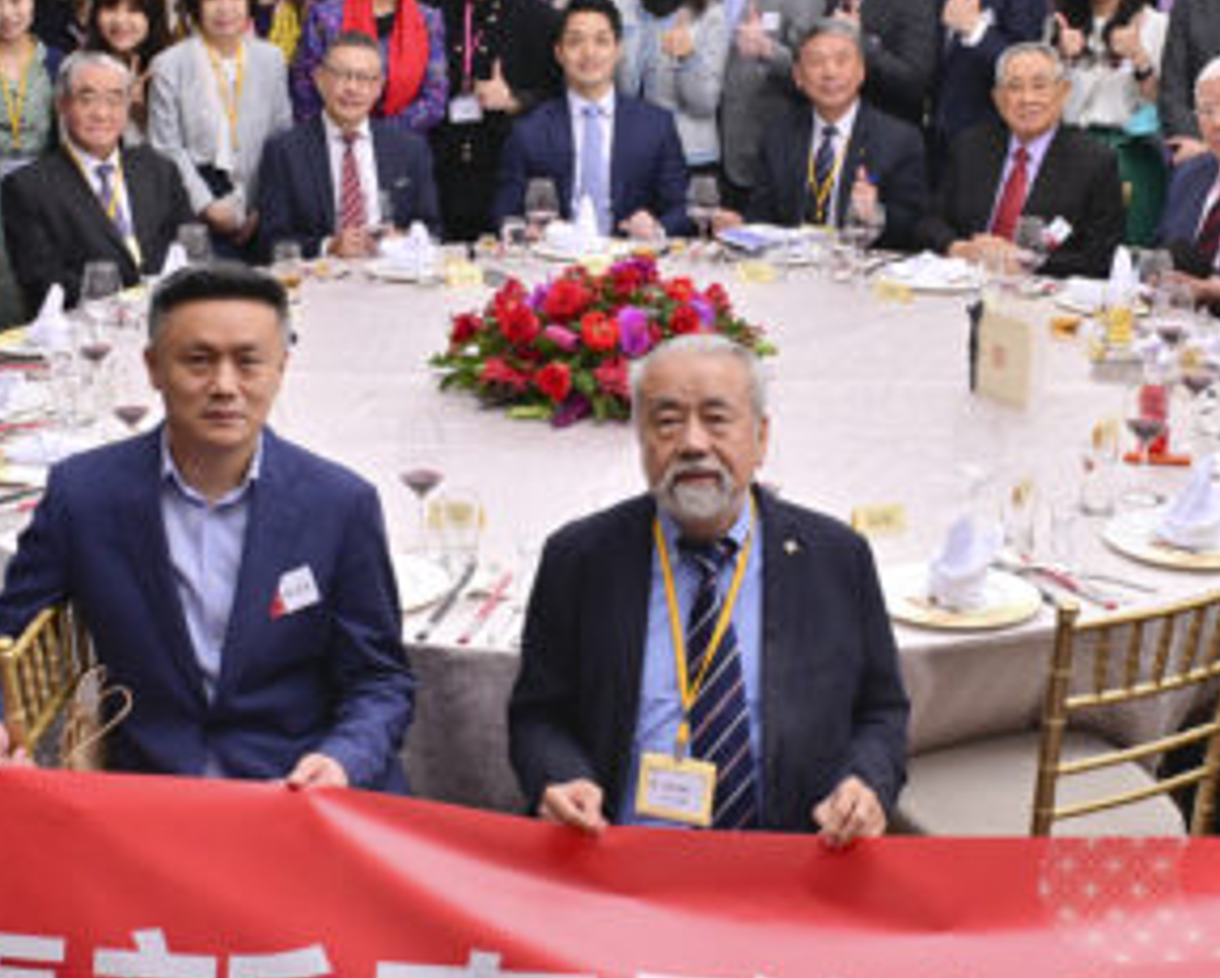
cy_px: 318
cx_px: 513
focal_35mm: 60
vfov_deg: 25.3
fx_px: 2169
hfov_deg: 31.4
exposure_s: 1/160
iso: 640
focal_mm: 24
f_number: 7.1
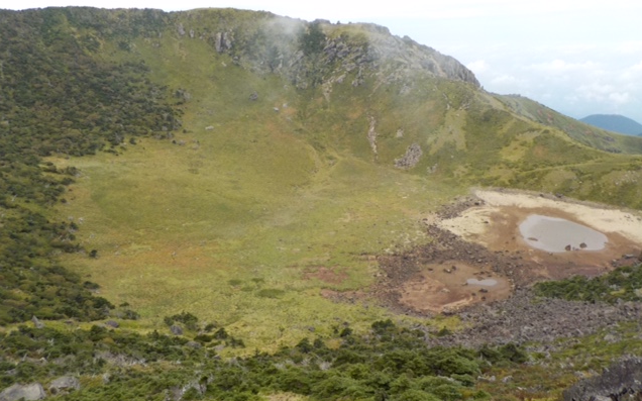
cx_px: 322
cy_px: 186
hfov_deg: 59.7
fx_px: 560
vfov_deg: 39.4
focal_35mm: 32
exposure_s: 1/640
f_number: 3.3
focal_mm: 4.1
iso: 125
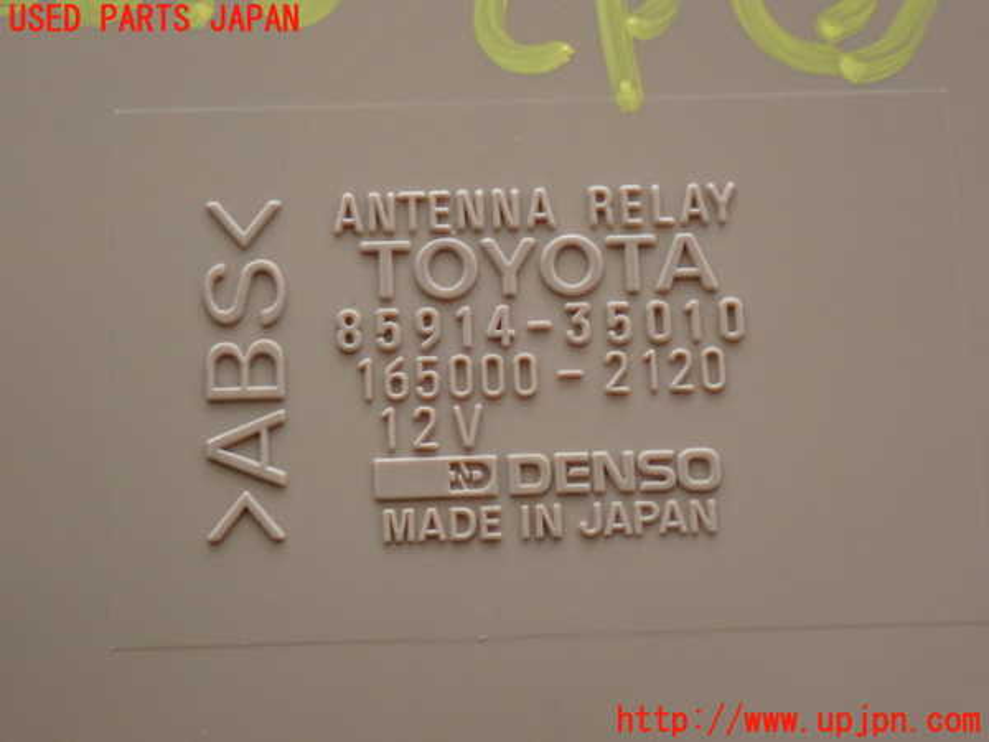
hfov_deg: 27.4
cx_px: 494
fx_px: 2029
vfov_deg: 20.7
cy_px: 371
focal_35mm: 71
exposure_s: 1/20
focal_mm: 12.73
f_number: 3.9
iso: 800
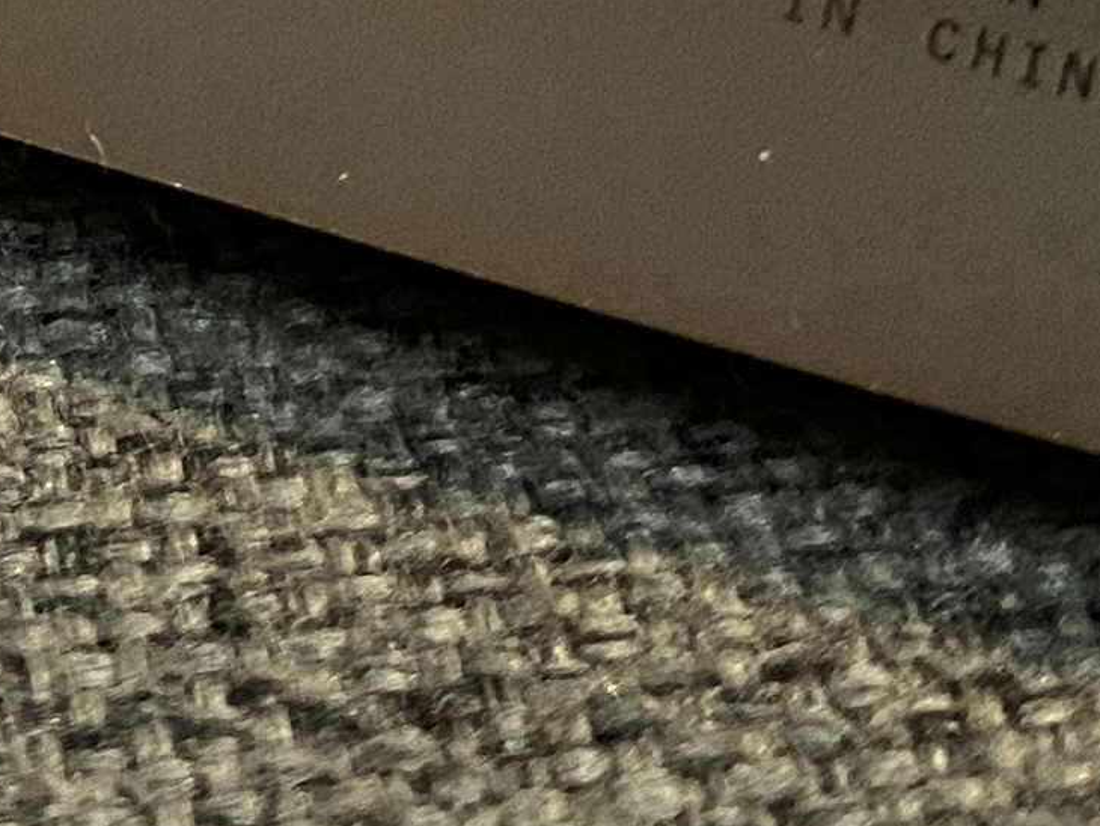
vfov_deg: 9.6
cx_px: -191
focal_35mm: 138
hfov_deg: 13.9
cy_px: -1150
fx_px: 4387
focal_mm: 4.25
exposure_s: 1/50
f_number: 1.8
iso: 160
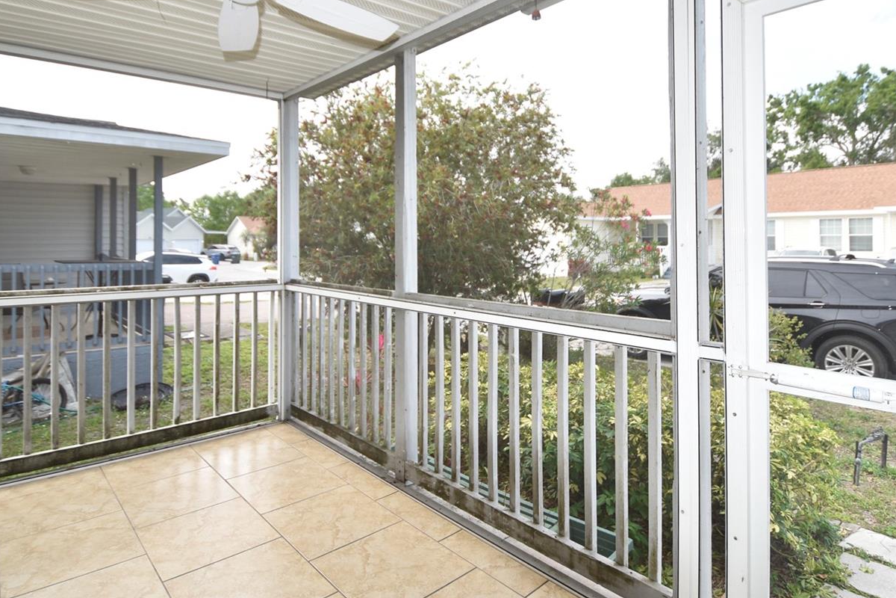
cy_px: 231
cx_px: 438
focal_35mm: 20
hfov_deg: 84.0
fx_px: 498
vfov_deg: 61.2
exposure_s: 1/160
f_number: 6.3
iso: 100
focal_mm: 10
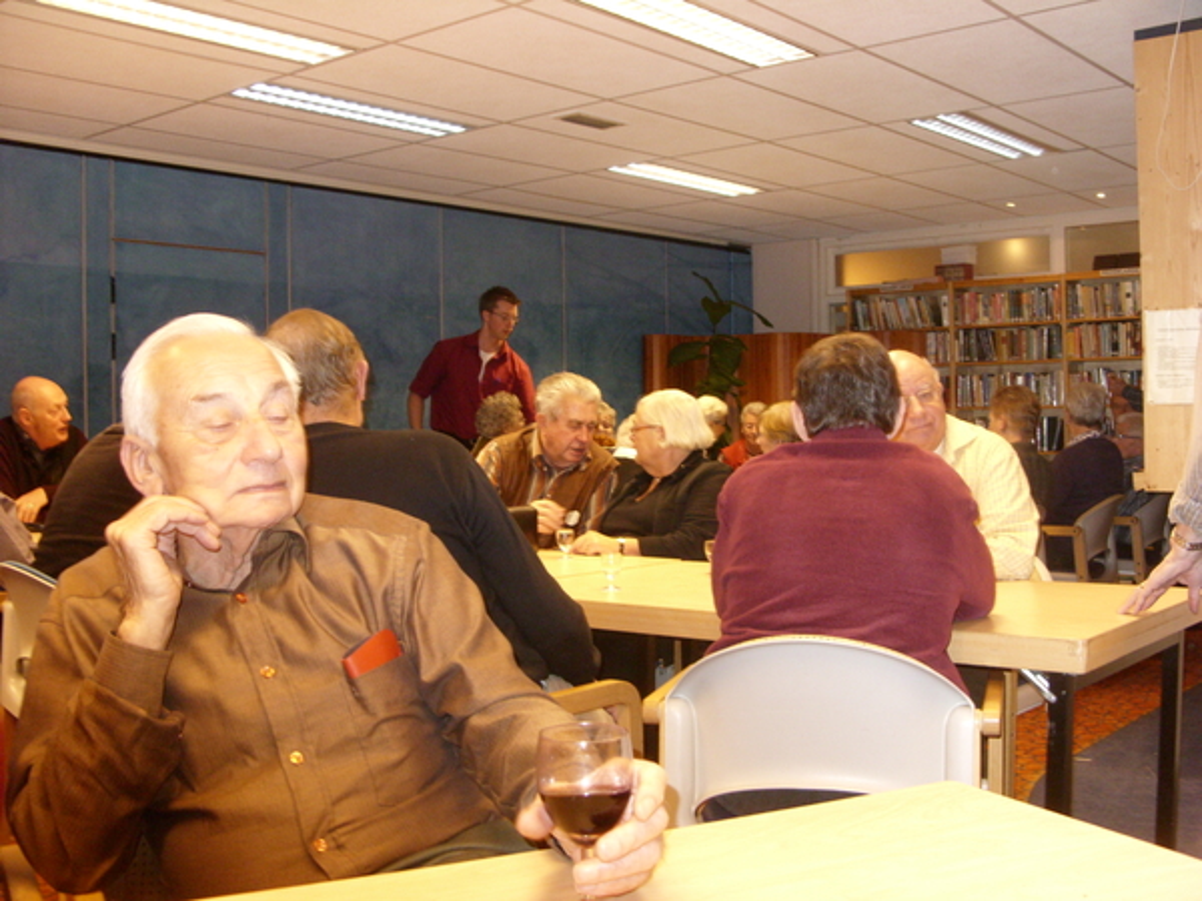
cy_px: 450
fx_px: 1320
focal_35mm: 38
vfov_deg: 37.7
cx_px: 601
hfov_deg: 49.0
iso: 300
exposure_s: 1/30
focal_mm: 6.3
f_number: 2.8
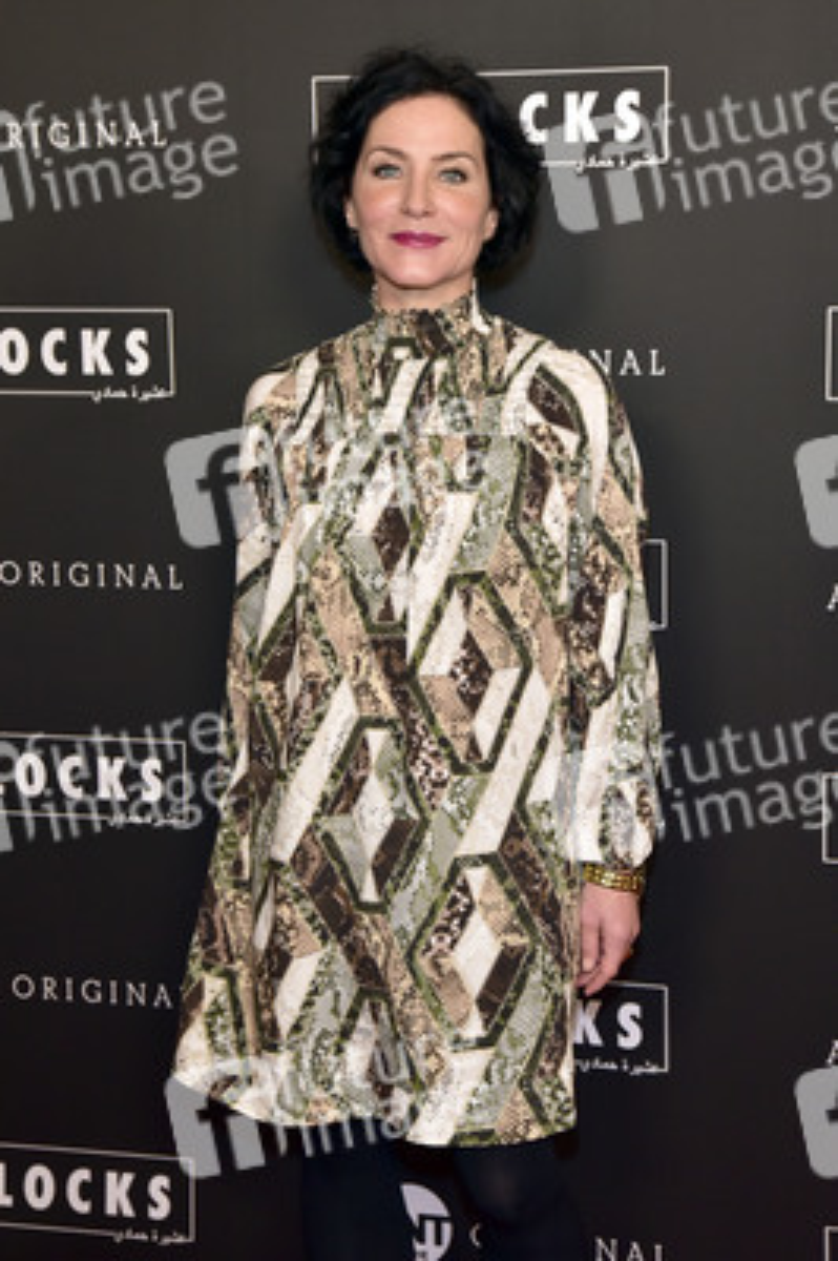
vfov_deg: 34.5
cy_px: 630
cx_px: 419
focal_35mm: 58
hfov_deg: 23.3
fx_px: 2029
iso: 2000
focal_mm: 58
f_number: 8
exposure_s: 1/250
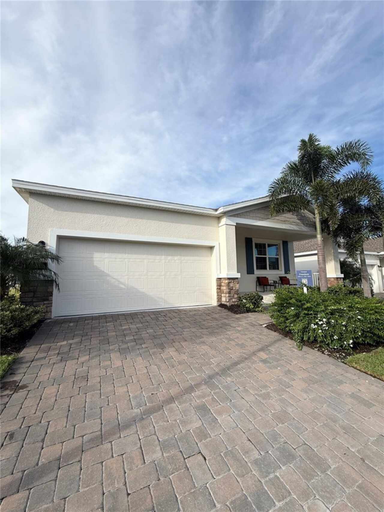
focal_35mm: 14
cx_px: 192
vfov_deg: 102.1
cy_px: 256
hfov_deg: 85.7
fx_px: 207
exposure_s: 1/1698
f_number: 2.2
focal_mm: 2.22
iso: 50
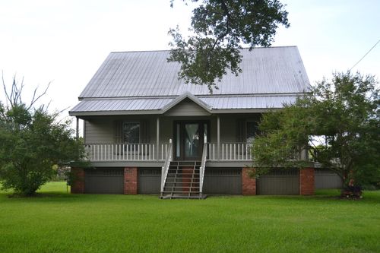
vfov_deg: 34.2
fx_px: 412
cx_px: 190
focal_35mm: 39
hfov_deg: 49.6
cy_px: 126
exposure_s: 1/200
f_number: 5
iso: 100
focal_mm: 26
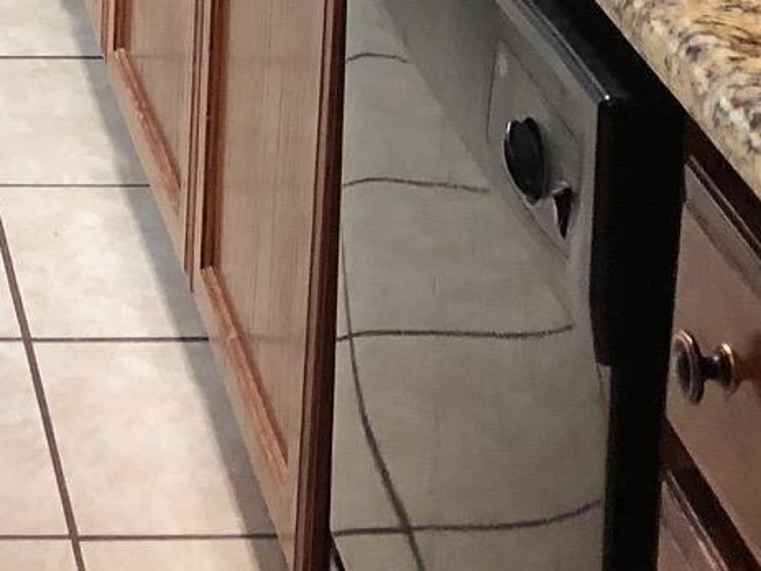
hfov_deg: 15.5
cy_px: -625
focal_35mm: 122
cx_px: -199
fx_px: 2681
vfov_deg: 10.9
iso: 100
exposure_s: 1/13
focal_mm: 3.99
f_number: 1.8
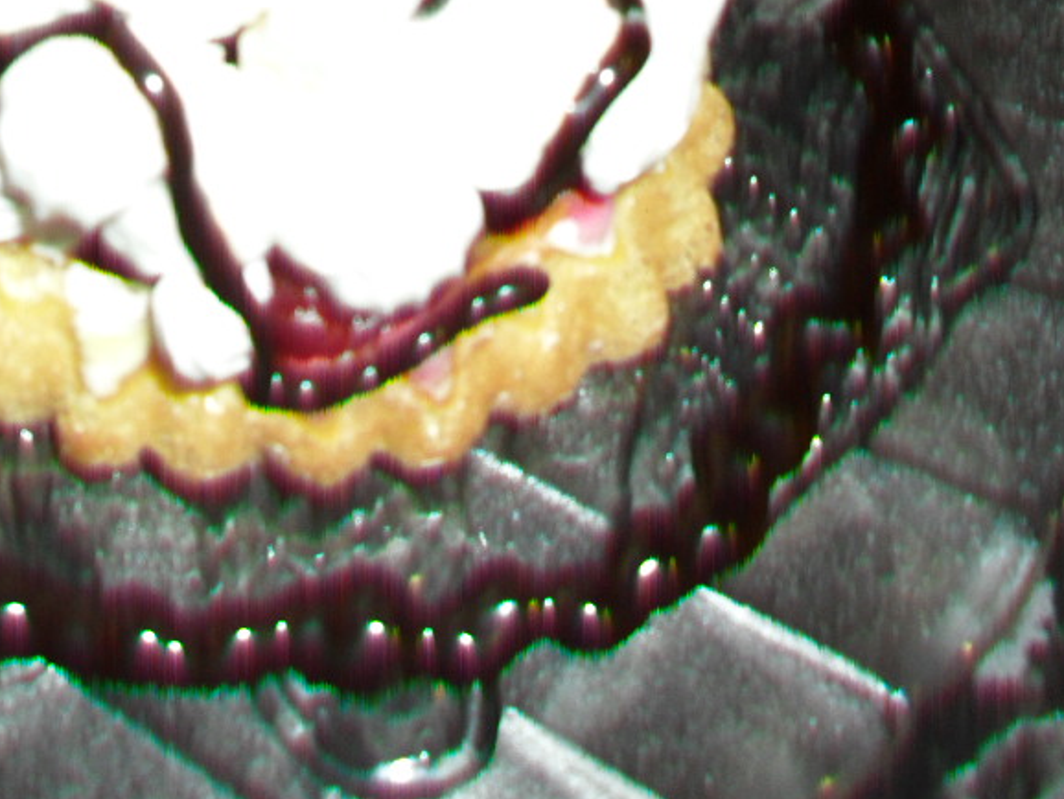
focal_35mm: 62
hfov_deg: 30.5
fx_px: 1906
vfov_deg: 23.2
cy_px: 125
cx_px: 236
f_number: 3.2
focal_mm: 6.3
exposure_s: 1/45
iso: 200
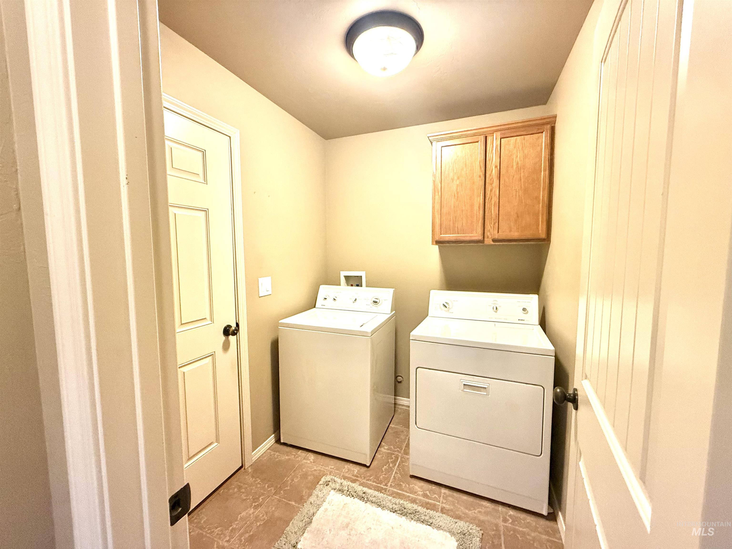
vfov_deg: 85.7
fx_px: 296
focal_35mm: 14
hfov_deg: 102.1
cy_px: 274
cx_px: 366
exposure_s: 1/60
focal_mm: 2.22
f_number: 2.2
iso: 400
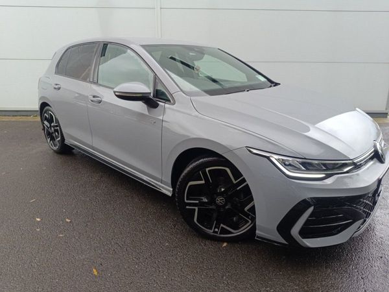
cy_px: 146
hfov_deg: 71.6
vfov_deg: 56.8
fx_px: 270
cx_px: 194
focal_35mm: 24
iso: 132
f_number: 1.88
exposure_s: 1/101
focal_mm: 5.59
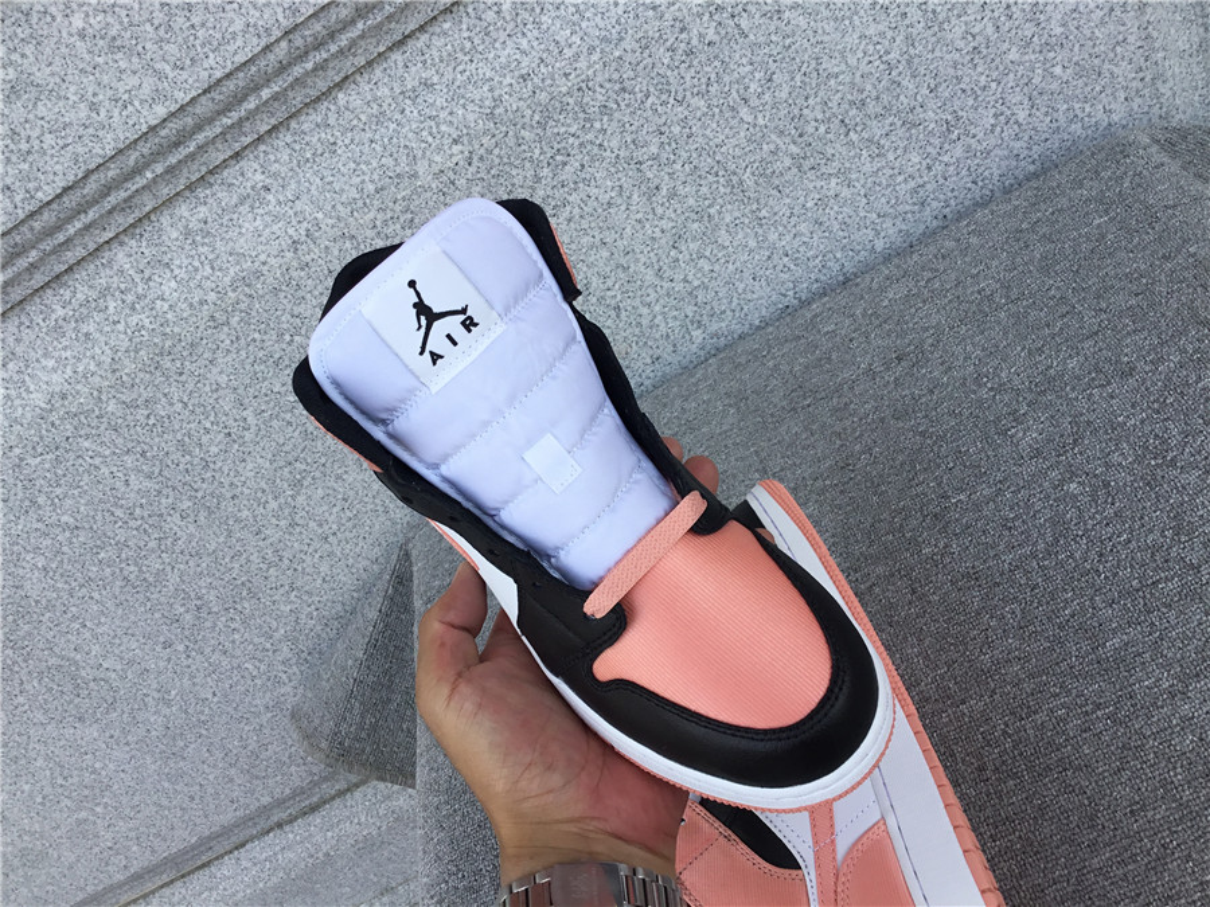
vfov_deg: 45.4
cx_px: 605
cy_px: 454
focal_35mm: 31
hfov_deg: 58.4
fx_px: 1084
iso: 25
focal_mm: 3.3
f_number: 2.4
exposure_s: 1/409
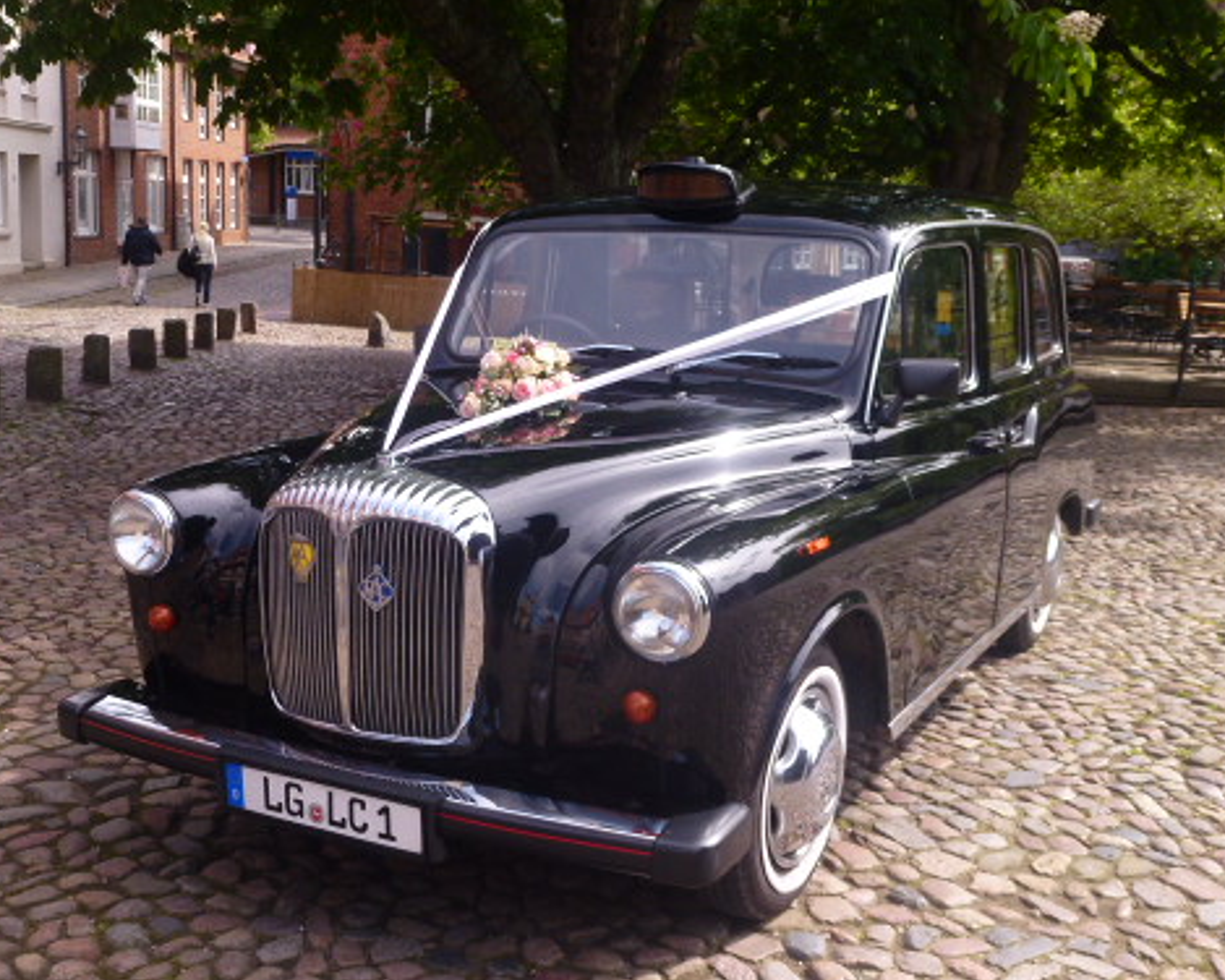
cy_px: 583
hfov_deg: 45.8
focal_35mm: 40
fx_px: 1450
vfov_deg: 37.2
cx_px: 590
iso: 100
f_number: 4
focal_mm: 5.4
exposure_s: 1/250
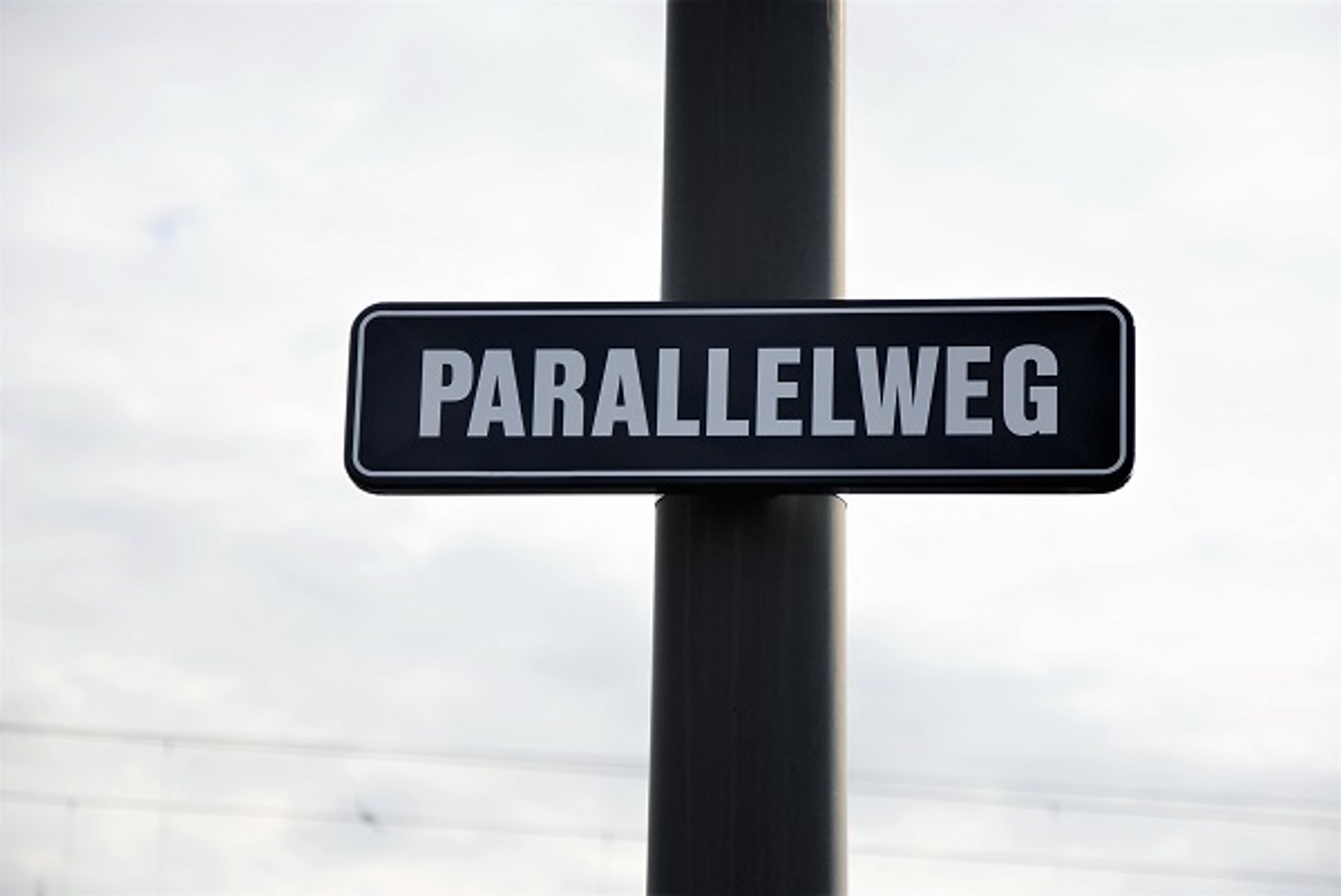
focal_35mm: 135
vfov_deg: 10.2
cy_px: 448
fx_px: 5032
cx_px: 670
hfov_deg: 15.2
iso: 100
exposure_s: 1/640
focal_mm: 90
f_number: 6.3
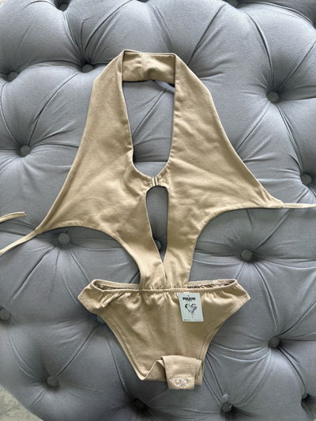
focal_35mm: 26
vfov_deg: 67.3
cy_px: 210
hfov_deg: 53.1
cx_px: 158
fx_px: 316
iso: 100
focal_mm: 5.96
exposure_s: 1/100
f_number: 1.6
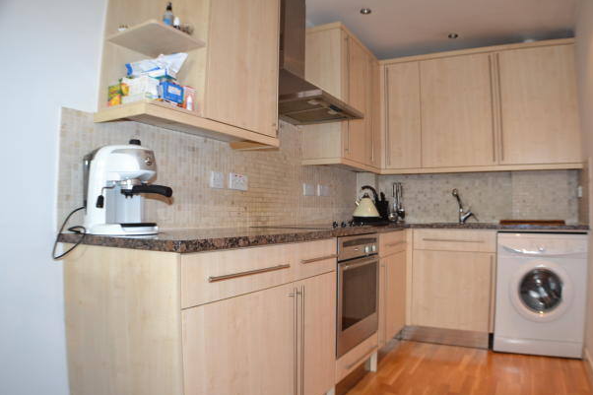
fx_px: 560
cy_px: 202
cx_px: 304
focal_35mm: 34
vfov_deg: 38.9
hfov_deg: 55.8
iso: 800
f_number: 3.5
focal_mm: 22
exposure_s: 1/60
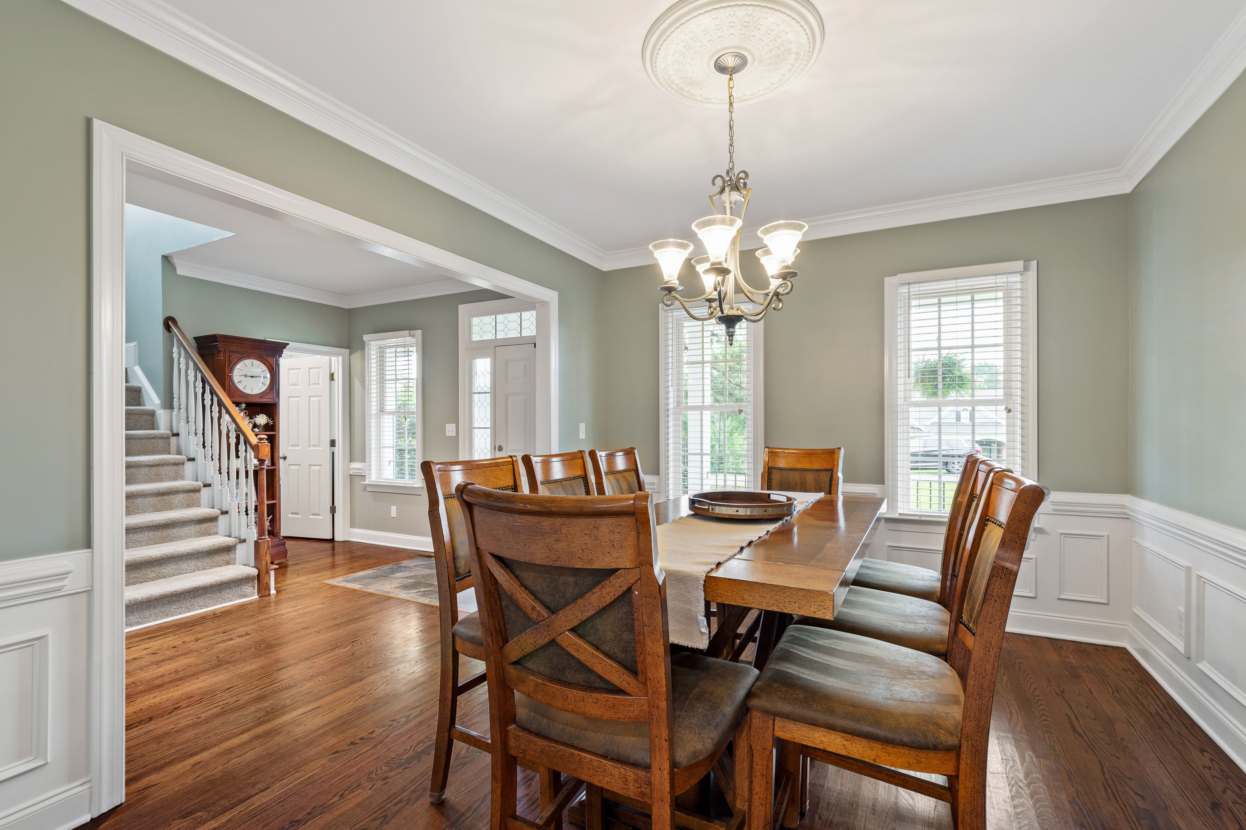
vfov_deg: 77.3
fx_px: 519
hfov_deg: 100.4
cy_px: 415
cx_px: 623
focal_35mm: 15
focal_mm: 10
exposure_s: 1.3
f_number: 8
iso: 100
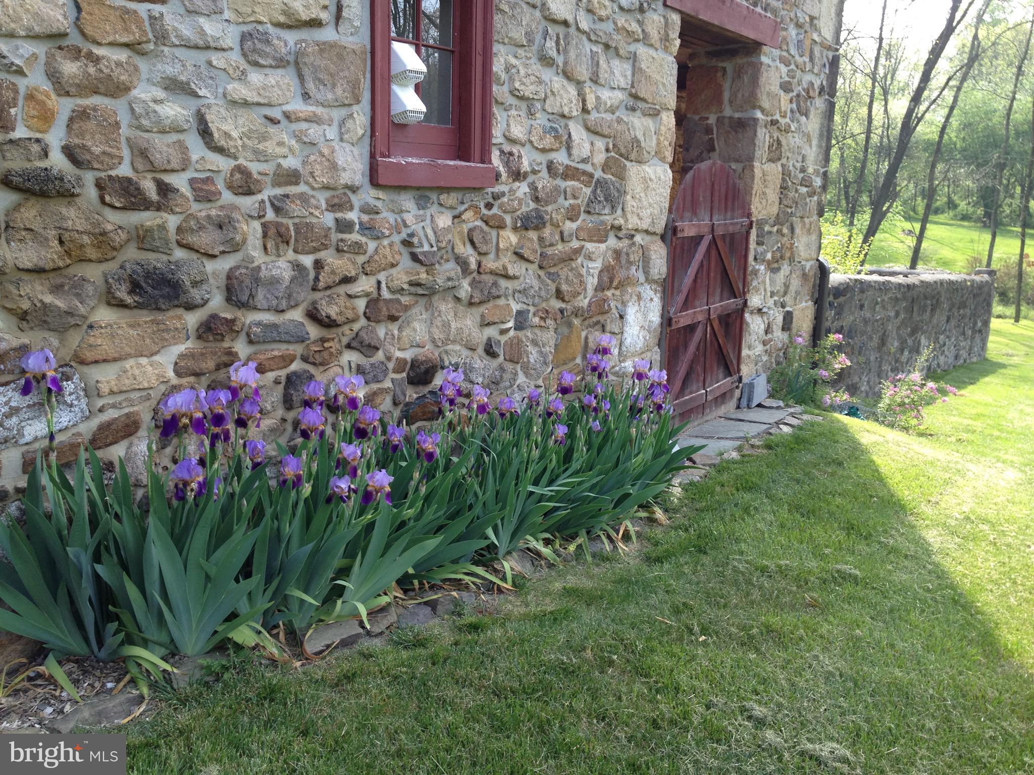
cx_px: 517
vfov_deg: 40.7
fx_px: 1045
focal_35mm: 35
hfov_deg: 52.6
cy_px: 388
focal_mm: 4.28
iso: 64
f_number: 2.4
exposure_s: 1/215
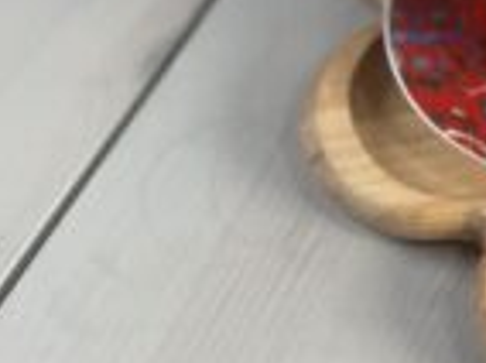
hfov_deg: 17.4
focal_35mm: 110
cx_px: 503
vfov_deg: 13.0
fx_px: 1542
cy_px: -89
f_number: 1.6
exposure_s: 1/100
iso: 125
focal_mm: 5.1
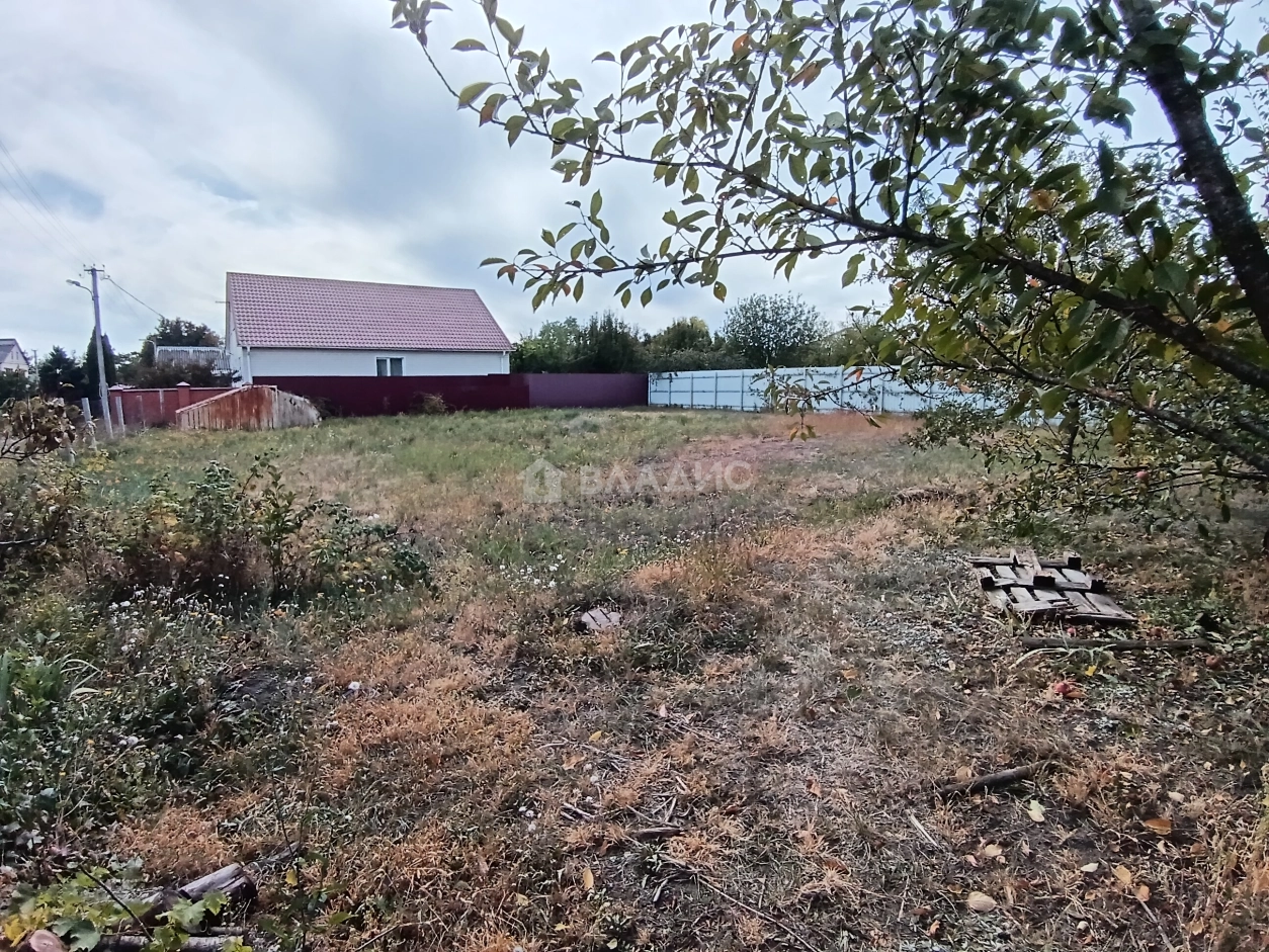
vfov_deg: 74.7
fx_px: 623
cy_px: 476
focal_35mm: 17
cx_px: 634
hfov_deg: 91.0
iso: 101
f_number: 2.2
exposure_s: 1/665
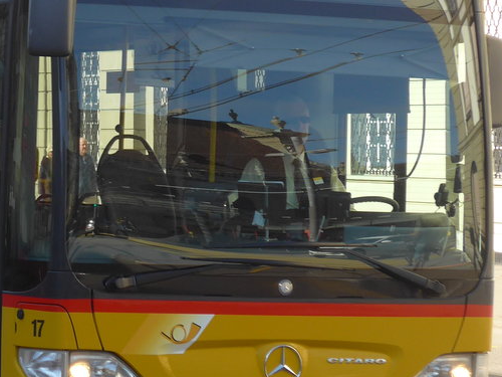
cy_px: 99
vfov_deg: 7.7
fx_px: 2784
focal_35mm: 192
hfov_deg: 10.2
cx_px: -59
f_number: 4.4
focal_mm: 16
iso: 160
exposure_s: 1/320
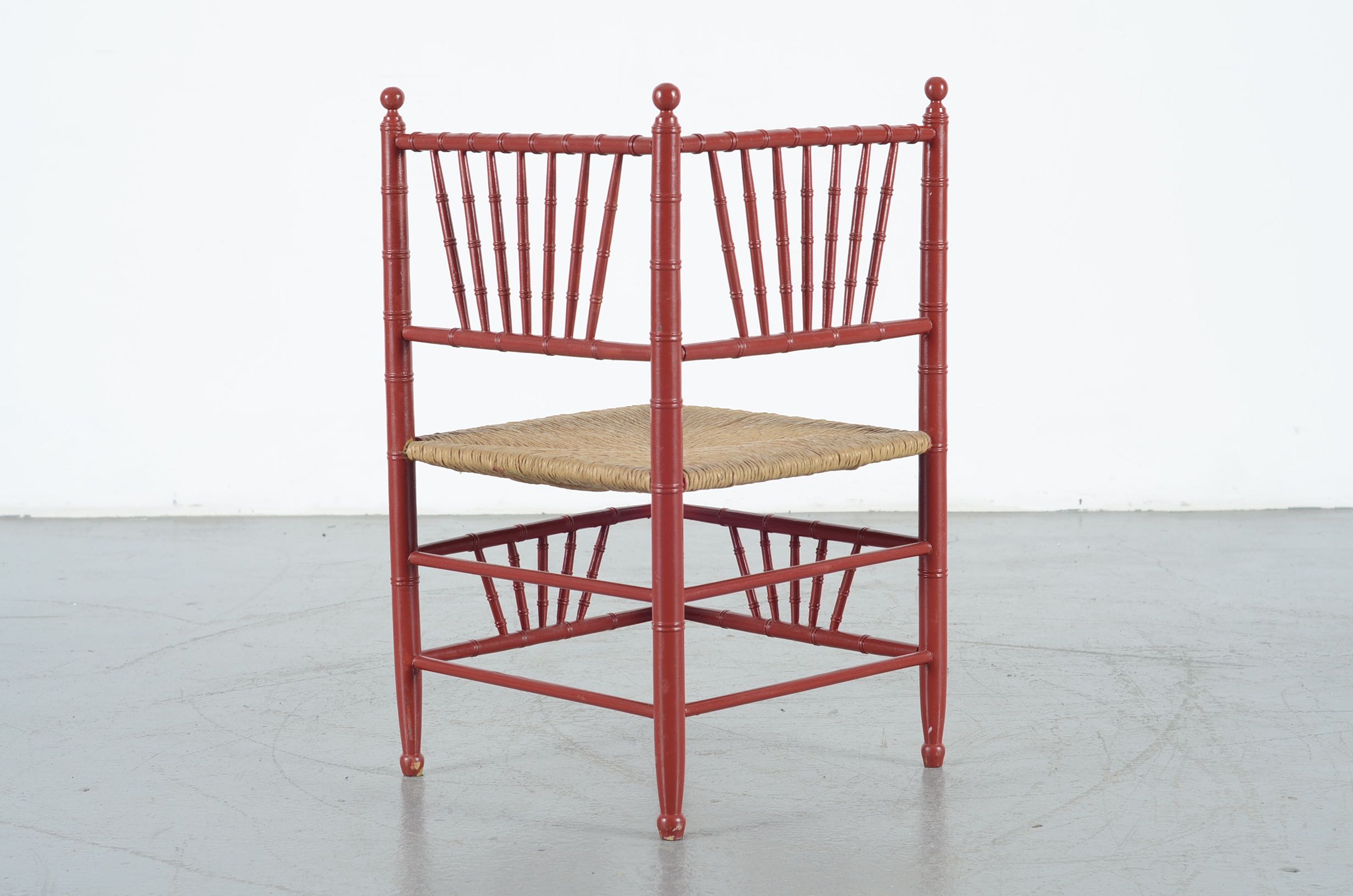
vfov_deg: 18.1
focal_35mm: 75
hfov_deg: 27.0
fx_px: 2813
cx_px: 676
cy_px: 448
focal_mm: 50
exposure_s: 1/125
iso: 100
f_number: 5.6
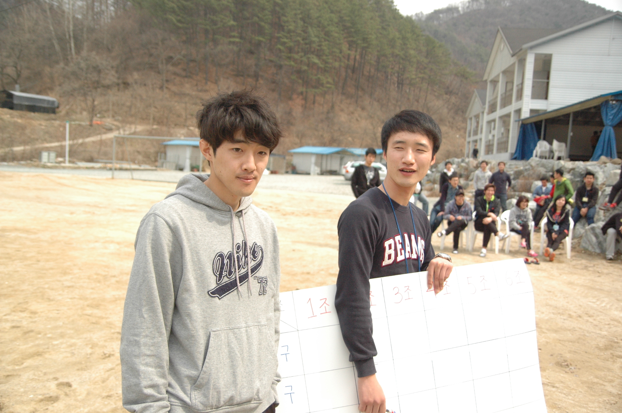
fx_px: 569
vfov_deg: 39.9
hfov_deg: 57.3
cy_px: 206
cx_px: 311
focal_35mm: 33
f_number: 3.2
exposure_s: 1/6400
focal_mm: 22
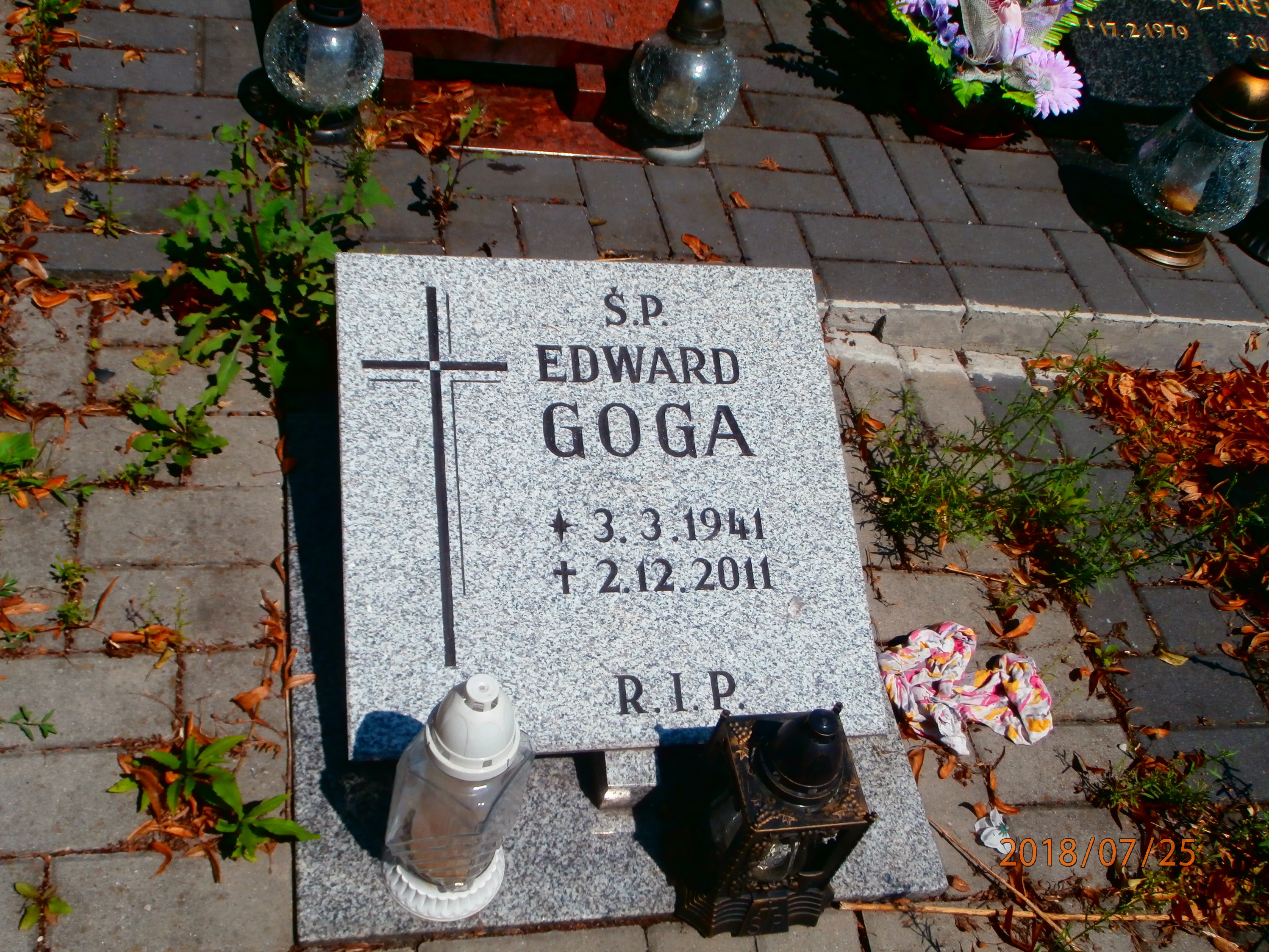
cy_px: 476
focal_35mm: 38
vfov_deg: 37.7
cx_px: 634
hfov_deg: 49.0
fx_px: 1393
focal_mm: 6.67
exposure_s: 1/1600
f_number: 3.9
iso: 100
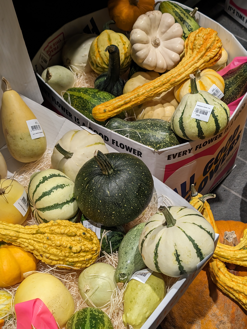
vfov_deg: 38.9
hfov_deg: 29.7
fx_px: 465
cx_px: 124
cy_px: 164
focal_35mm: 49
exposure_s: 1/41.3
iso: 133
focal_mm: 6.9
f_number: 1.68
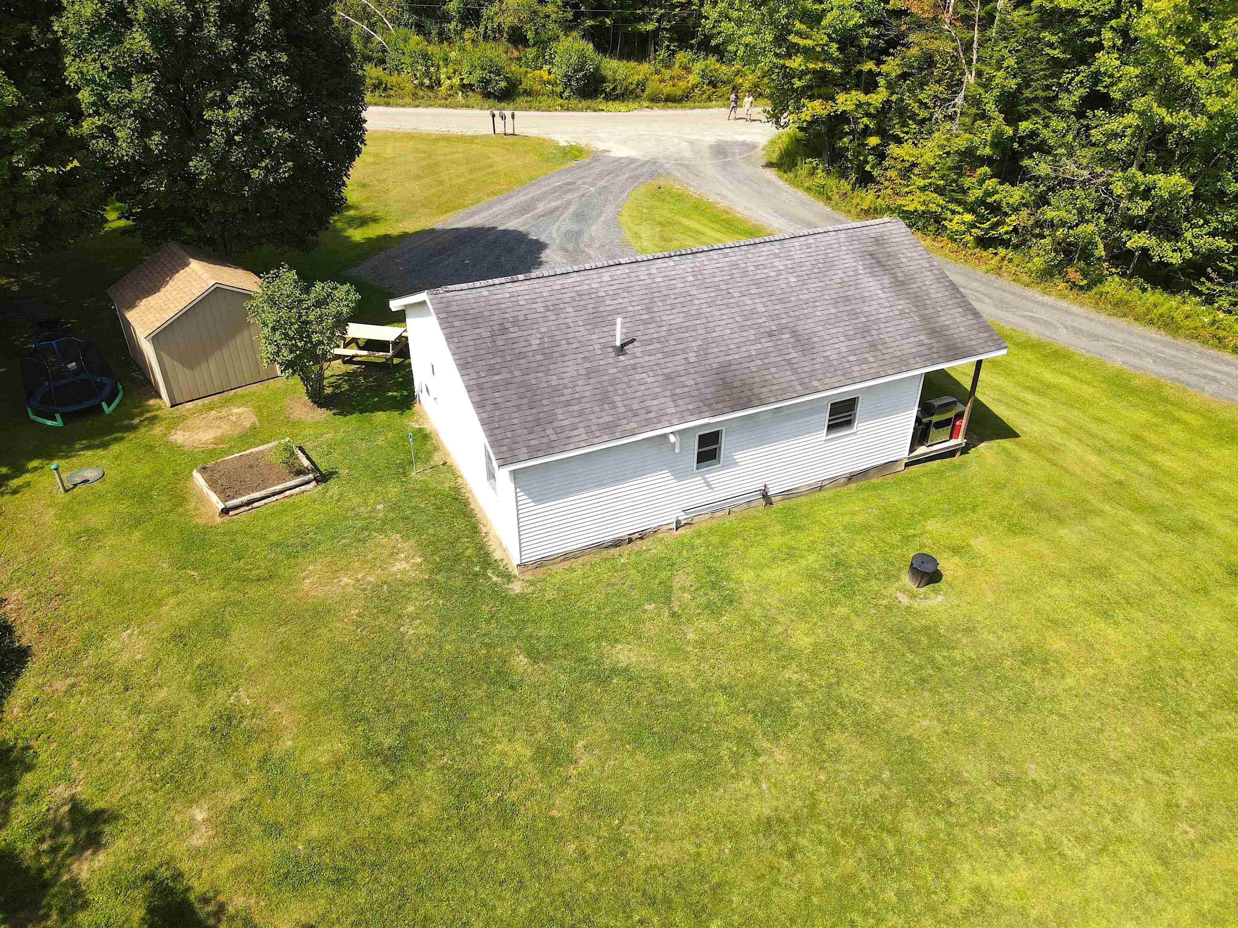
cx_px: 619
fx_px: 858
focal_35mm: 24
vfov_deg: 56.8
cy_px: 464
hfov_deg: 71.6
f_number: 2.8
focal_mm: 4.5
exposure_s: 1/20
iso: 100
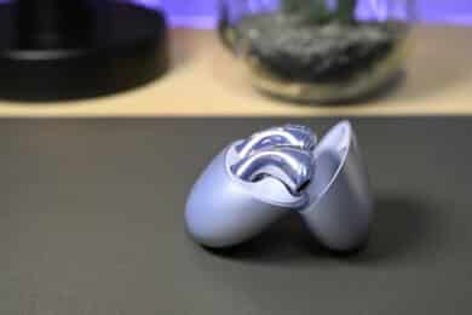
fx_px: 983
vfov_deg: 18.2
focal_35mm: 75
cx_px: 236
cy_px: 158
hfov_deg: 27.0
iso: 2800
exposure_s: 1/80
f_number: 7.1
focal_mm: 75
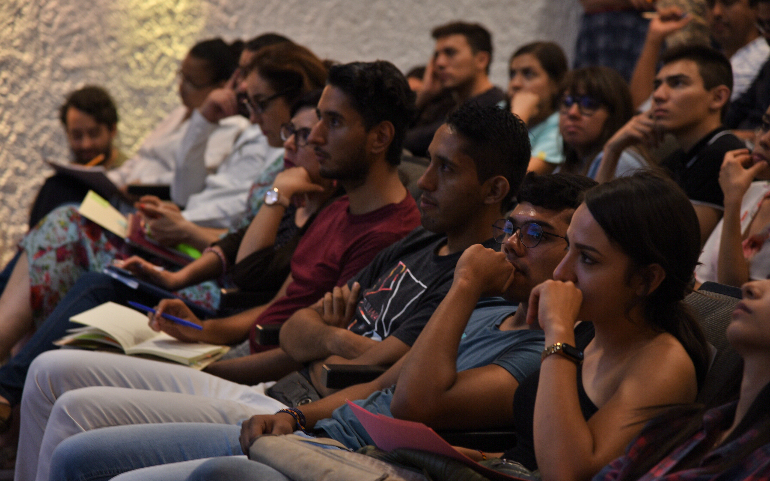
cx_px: 372
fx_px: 2434
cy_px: 245
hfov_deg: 18.0
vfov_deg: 11.3
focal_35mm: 116
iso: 250
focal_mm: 110
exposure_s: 1/10
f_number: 4.5
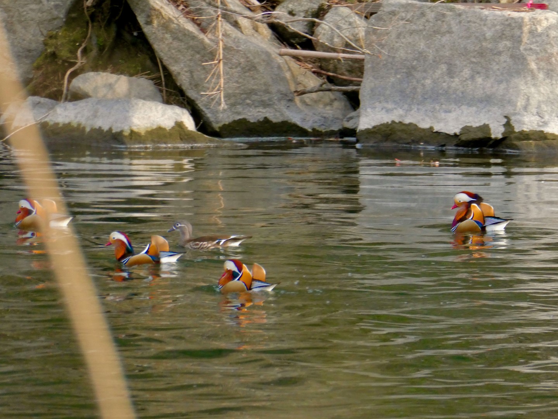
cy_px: 210
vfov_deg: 2.0
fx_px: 12170
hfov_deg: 2.6
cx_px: 279
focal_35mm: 755
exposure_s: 1/125
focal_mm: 129
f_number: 6.4
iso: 320
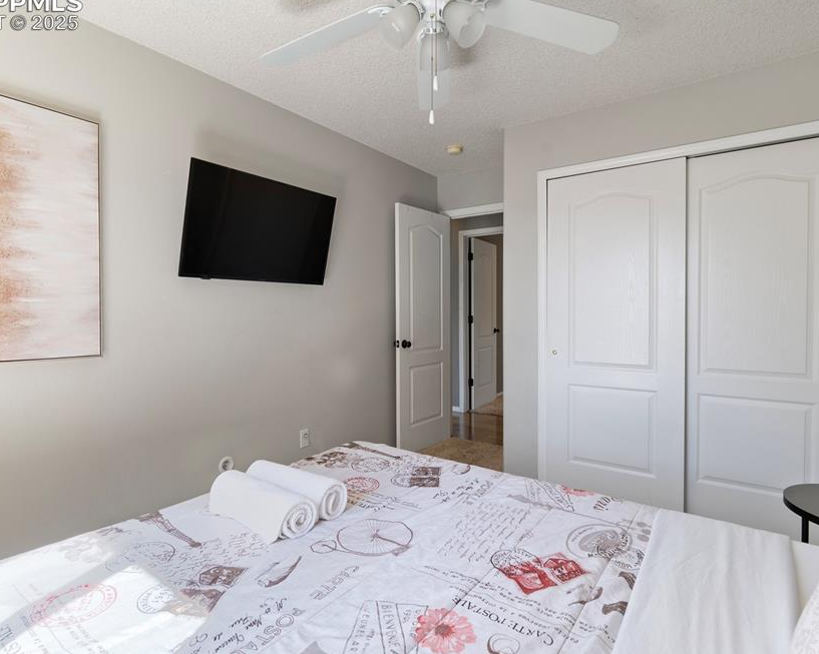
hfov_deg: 80.4
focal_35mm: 20
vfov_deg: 68.1
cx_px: 395
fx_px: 485
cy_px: 316
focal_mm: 17
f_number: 8
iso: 320
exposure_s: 2
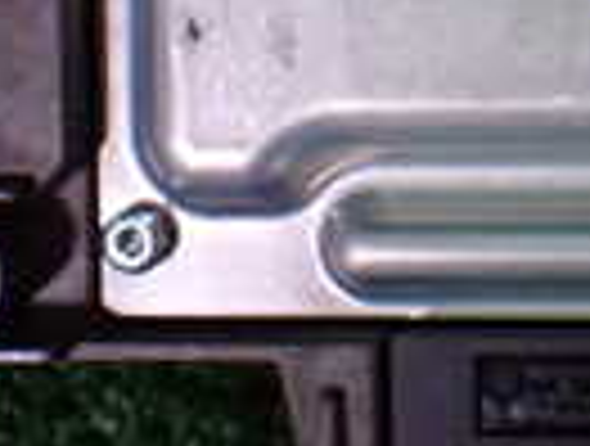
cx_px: 860
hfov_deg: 13.6
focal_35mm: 137
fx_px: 2341
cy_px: -158
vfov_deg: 10.6
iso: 800
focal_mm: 5.4
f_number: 2.3
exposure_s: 1/80
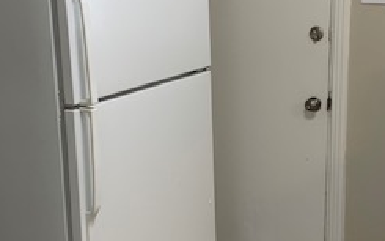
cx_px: 206
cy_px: 115
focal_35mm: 72
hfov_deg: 28.6
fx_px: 755
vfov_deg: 18.1
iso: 64
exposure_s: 1/60
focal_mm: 4.25
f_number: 1.8
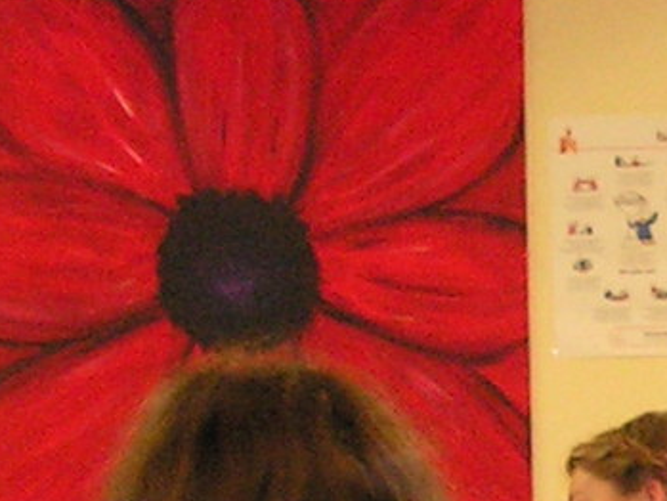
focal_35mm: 211
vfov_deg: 7.0
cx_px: 835
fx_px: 4067
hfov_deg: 9.2
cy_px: 583
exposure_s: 1/40
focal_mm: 6
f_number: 3.2
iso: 200
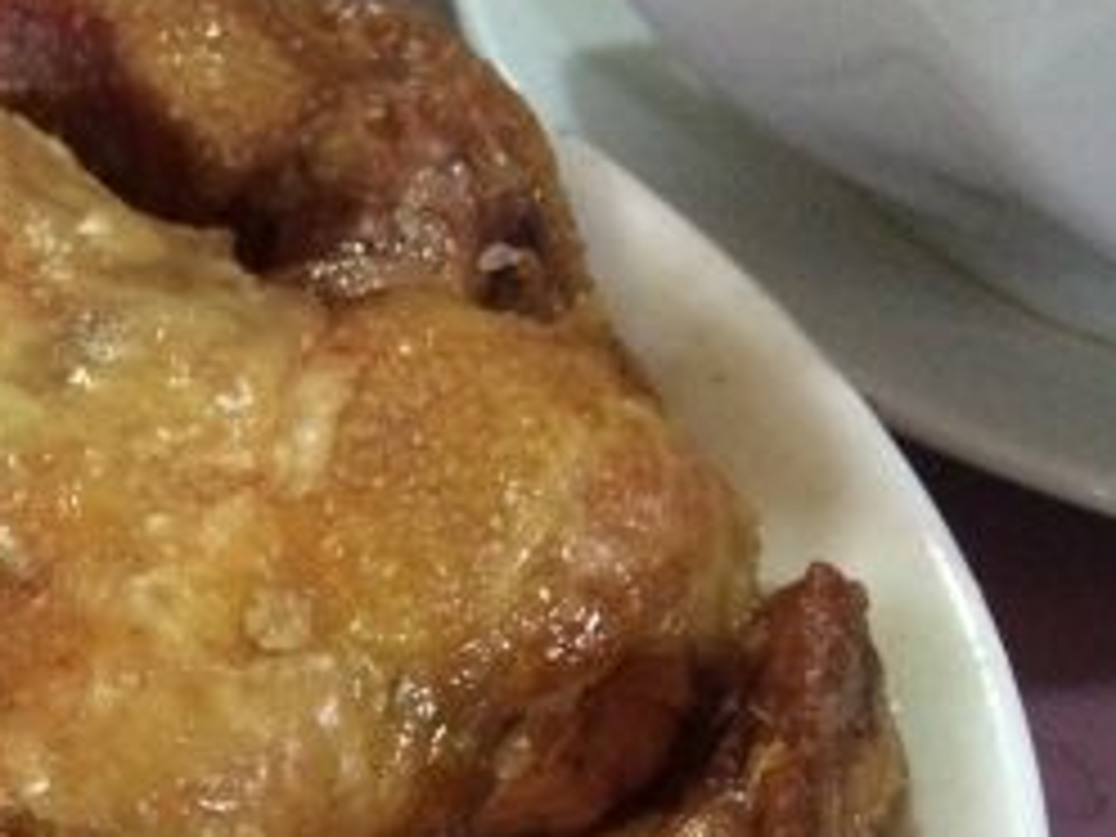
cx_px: -428
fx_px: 2644
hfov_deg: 21.1
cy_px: 880
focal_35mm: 82
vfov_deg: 17.5
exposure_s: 1/20
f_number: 2.2
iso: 320
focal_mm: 4.15
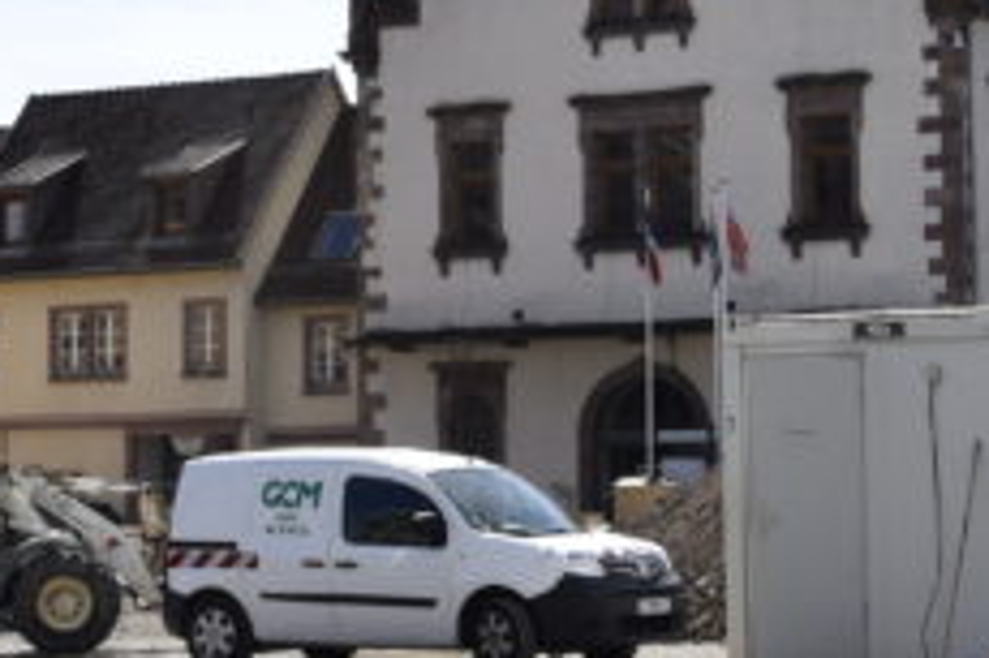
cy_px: 247
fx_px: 6430
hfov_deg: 8.8
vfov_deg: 5.9
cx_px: 185
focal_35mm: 234
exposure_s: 1/500
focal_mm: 35
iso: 200
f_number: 11
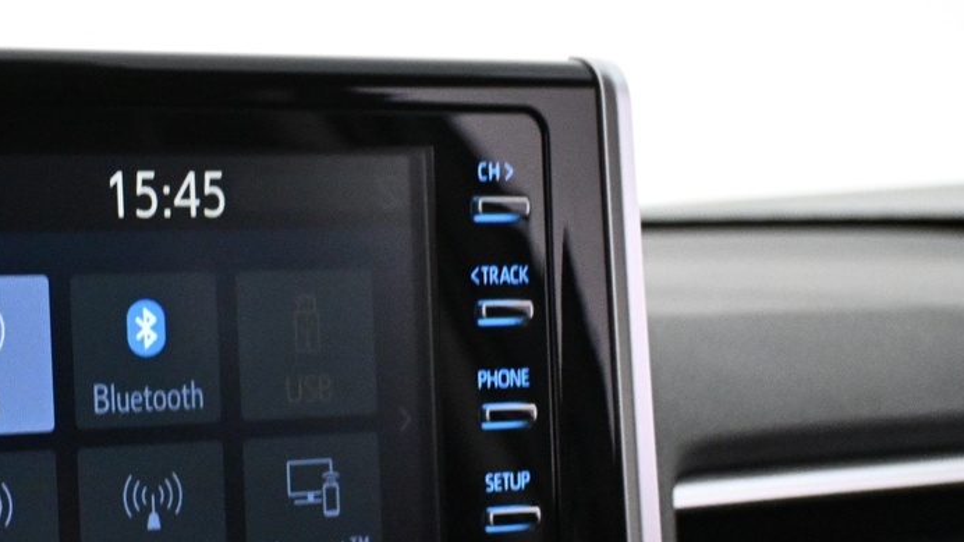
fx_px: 1974
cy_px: 449
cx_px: -59
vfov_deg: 15.5
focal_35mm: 77
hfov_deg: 25.7
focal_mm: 21
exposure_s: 1/80
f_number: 4
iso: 4000
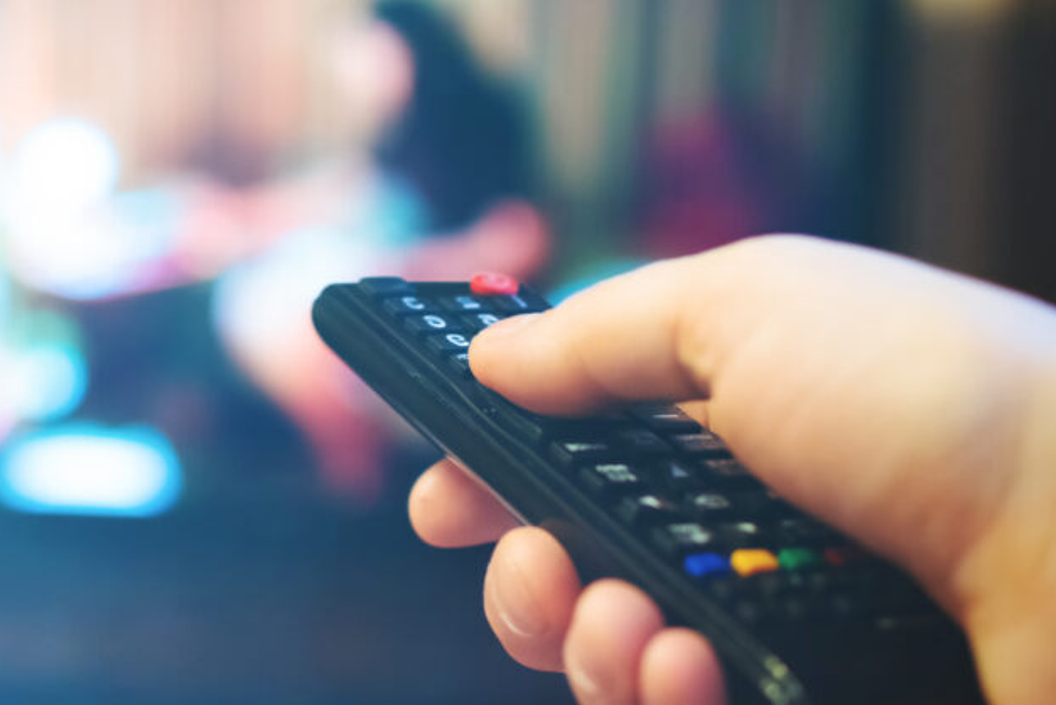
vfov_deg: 15.9
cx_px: 258
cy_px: 306
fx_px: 2518
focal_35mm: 86
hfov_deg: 23.4
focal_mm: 35
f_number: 2.4
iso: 1000
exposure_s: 1/45
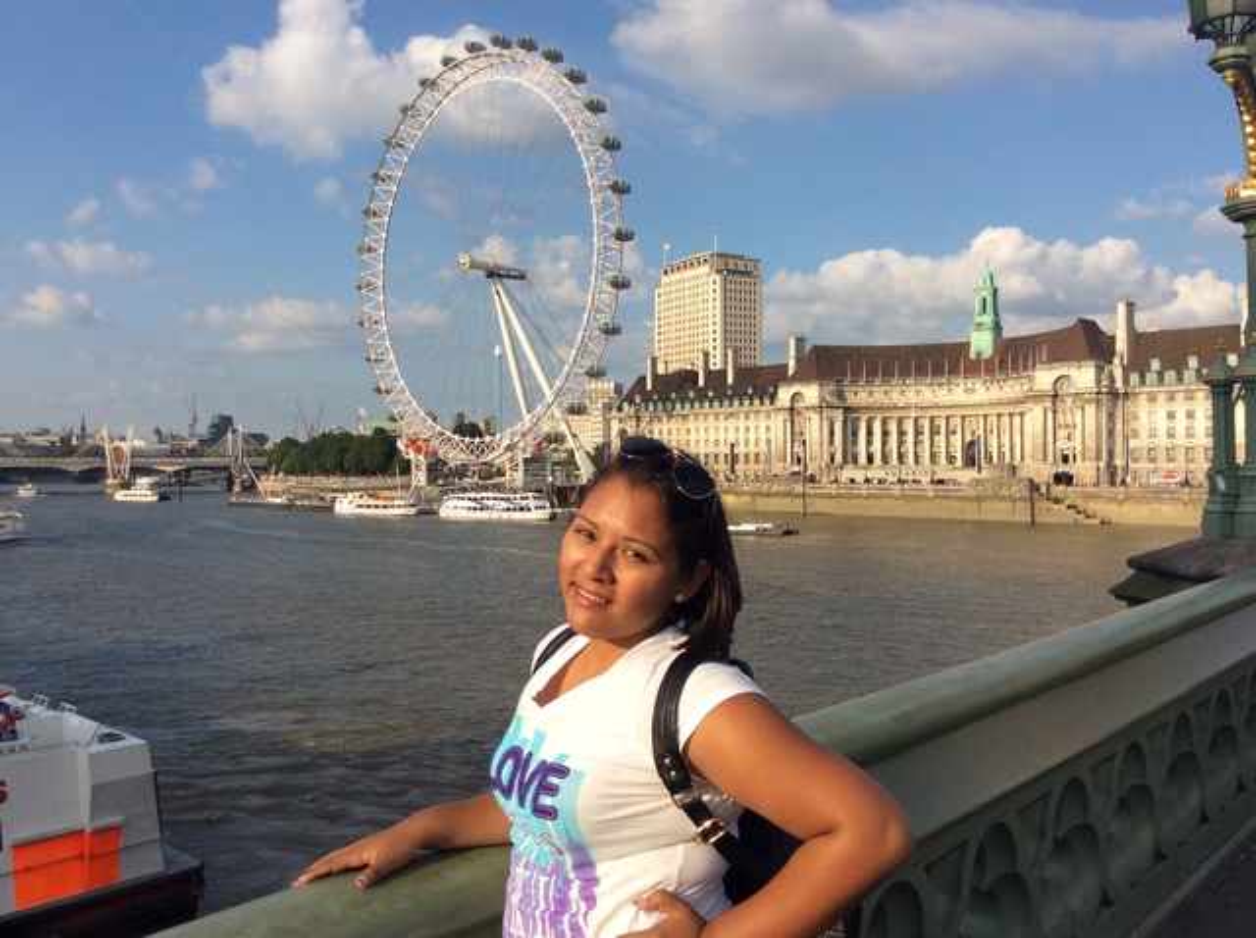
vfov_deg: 42.8
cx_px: 628
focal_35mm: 33
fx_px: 1196
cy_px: 469
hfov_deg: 55.4
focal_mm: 3.3
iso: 32
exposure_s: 1/1300
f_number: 2.4
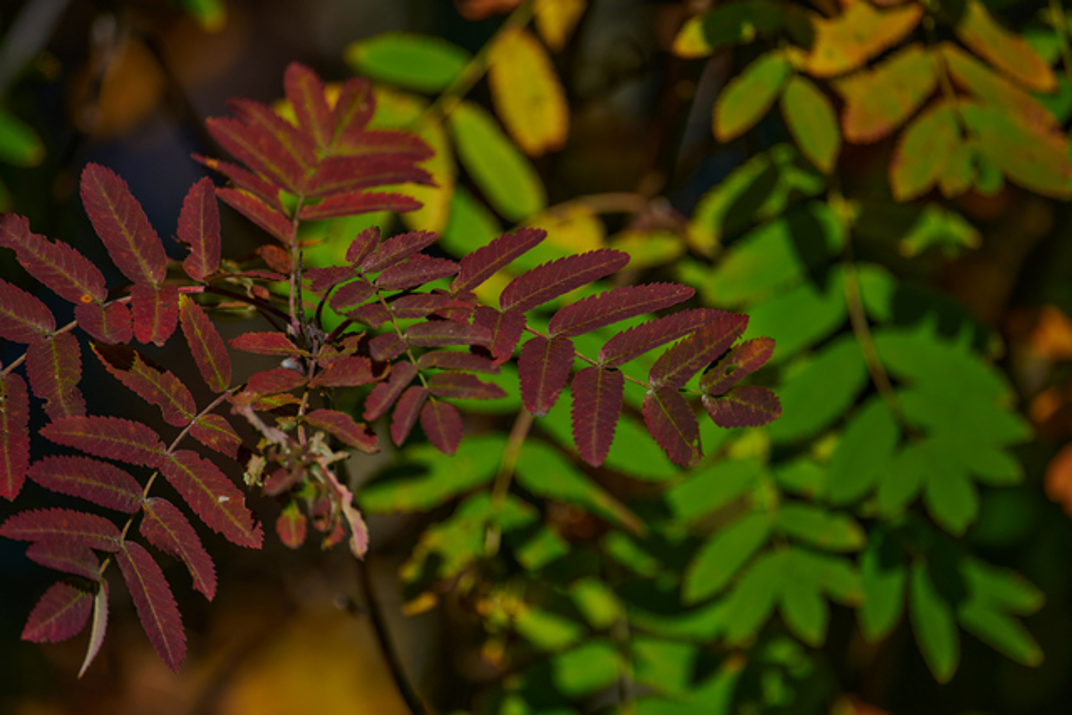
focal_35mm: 400
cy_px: 358
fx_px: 11913
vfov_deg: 3.4
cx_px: 536
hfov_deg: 5.2
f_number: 4.5
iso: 100
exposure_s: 1/1600
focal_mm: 400
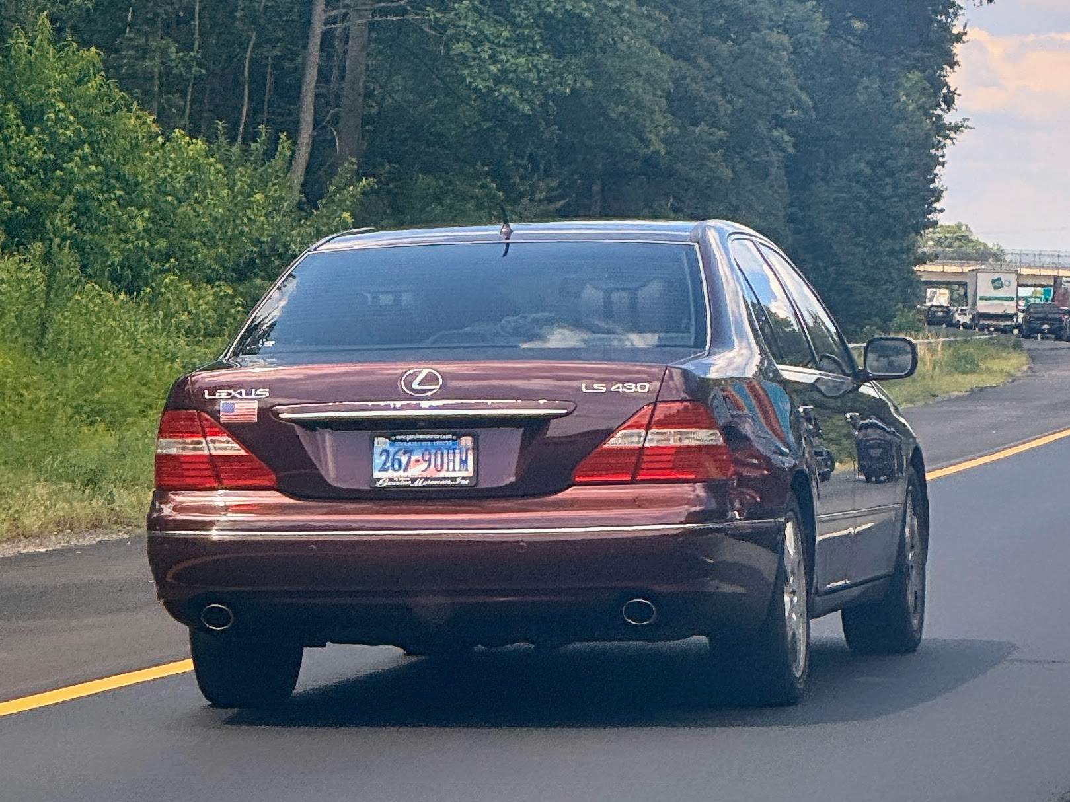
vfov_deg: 19.1
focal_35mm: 77
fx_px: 2380
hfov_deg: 25.3
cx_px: 535
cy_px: 401
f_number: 2.8
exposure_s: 1/382
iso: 25
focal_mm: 9
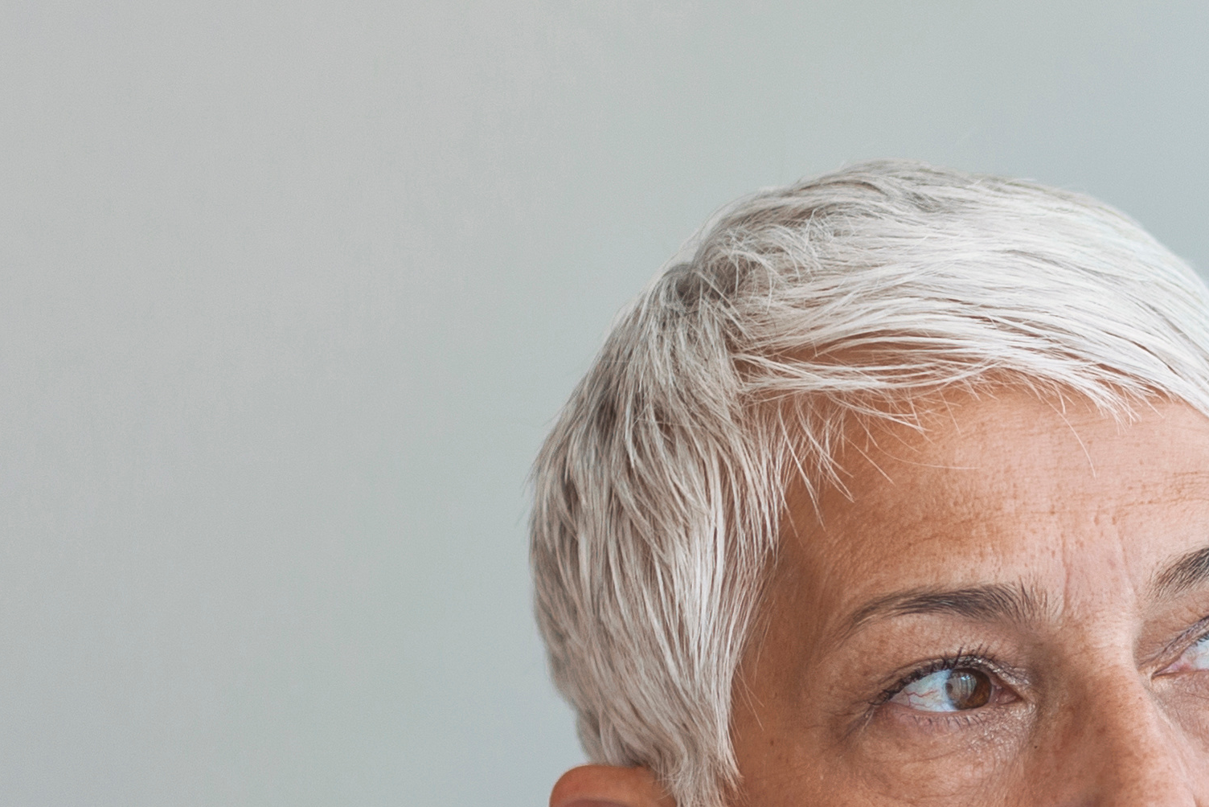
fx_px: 4703
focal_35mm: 140
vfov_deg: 9.7
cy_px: 945
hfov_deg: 14.1
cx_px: 1532
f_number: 1.8
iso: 125
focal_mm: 35
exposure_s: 1/200
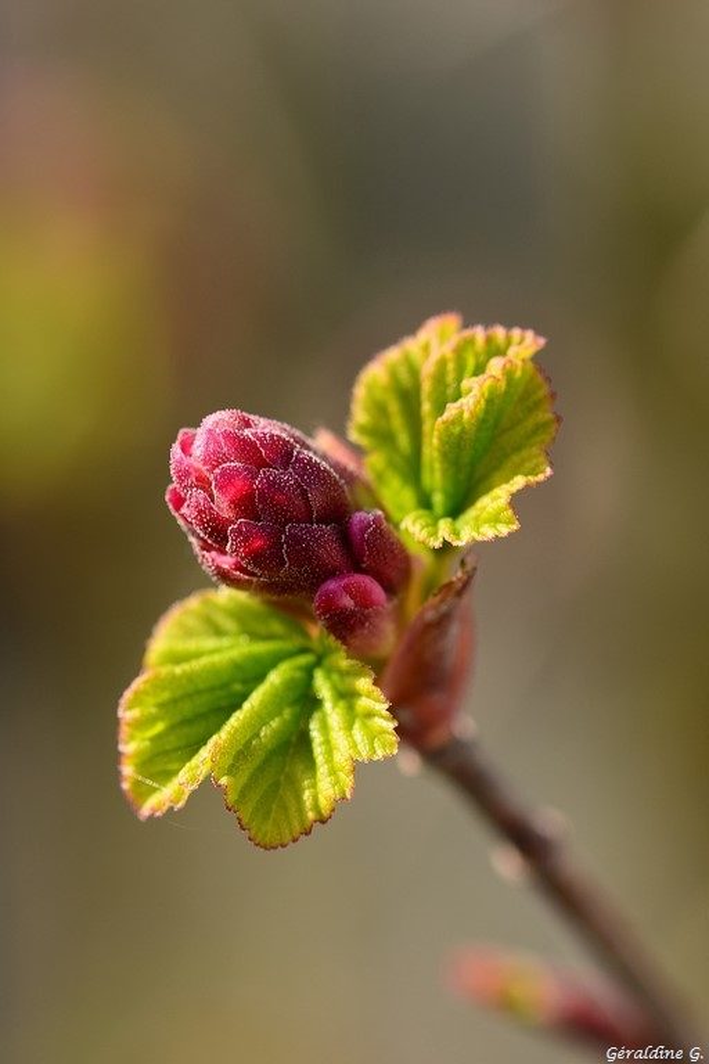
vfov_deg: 13.0
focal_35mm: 158
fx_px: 4652
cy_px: 532
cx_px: 354
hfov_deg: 8.7
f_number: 6.3
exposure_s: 1/250
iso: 100
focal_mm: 105
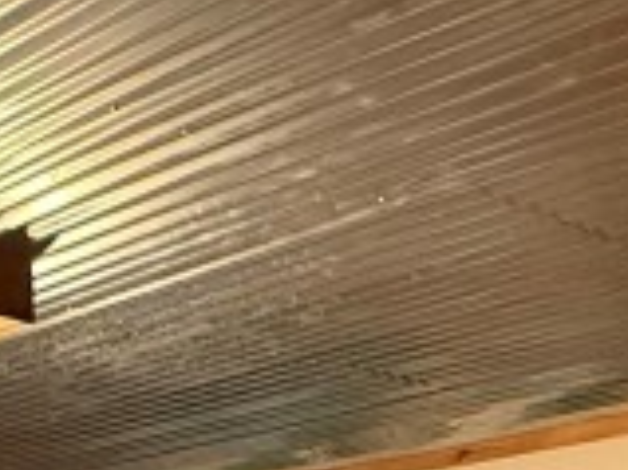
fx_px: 1632
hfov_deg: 21.1
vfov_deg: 13.0
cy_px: 1074
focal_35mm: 90
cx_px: 20
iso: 640
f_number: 2.2
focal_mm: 2.22
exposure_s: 1/60
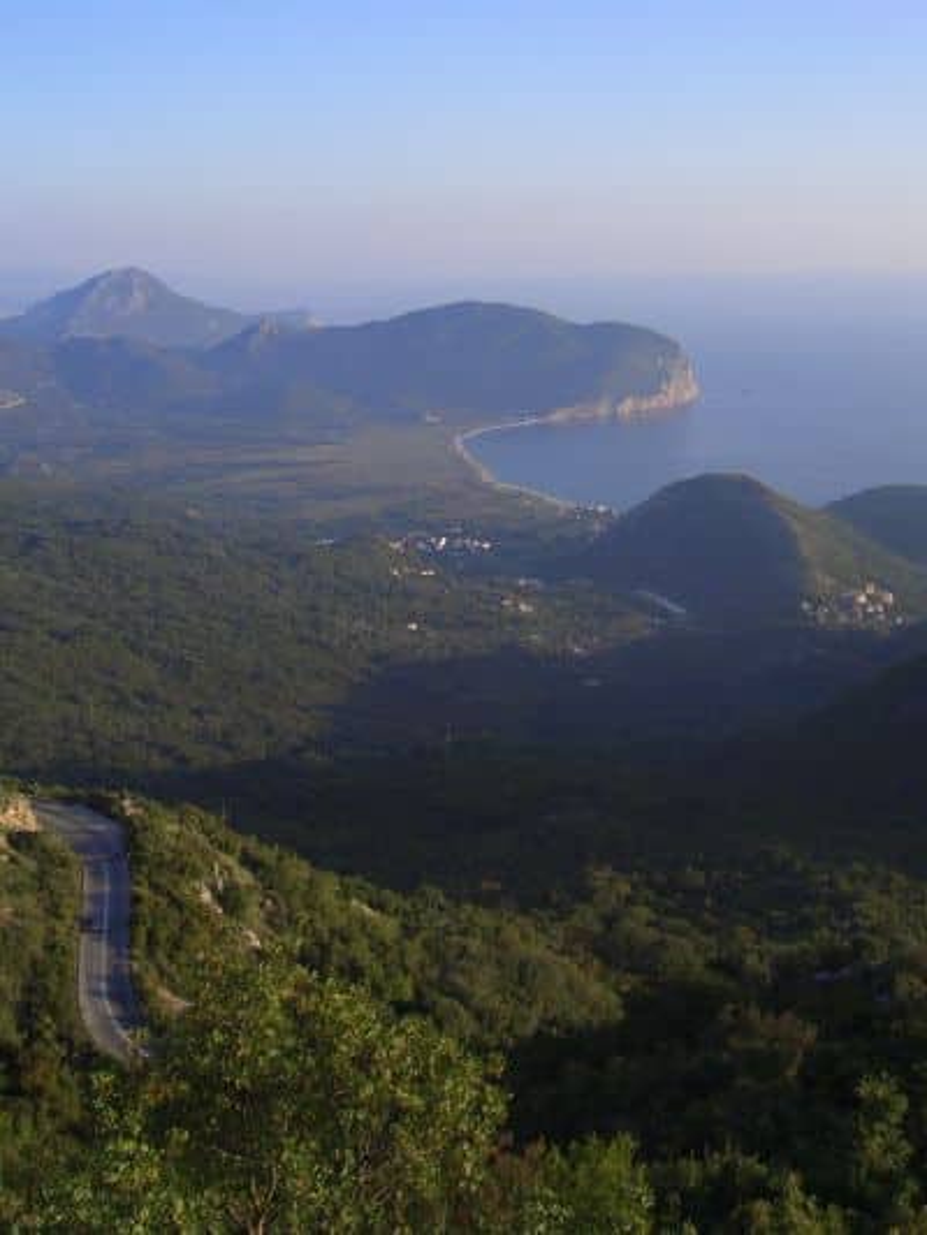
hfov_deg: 36.8
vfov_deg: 47.9
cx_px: 464
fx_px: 1392
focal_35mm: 39
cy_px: 618
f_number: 4.8
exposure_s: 1/200
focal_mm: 8
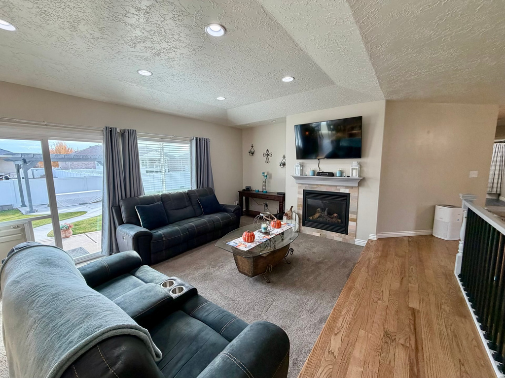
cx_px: 252
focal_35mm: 14
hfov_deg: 102.1
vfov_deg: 85.7
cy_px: 189
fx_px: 204
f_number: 2.2
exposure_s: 1/120
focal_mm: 2.22
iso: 160
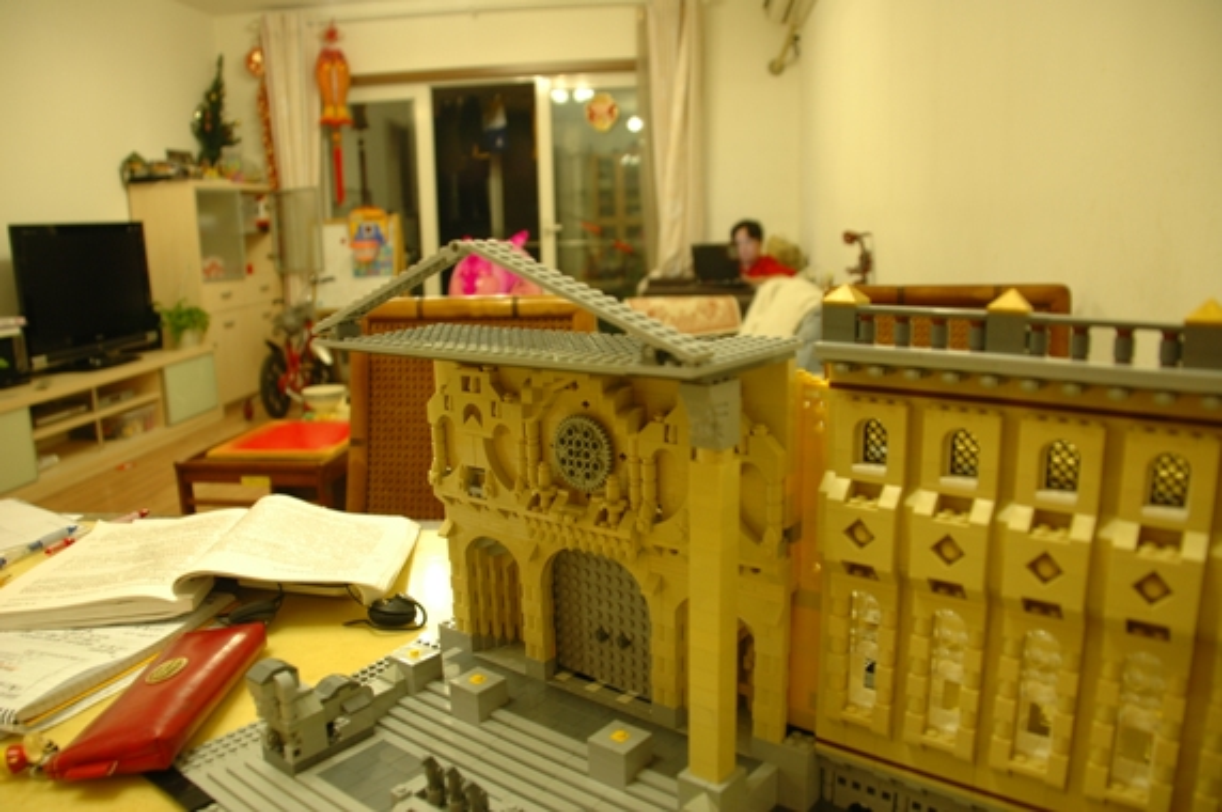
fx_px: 915
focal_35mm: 27
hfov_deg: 67.4
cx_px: 611
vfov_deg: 47.8
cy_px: 406
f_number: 3.5
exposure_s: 1/6
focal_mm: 18
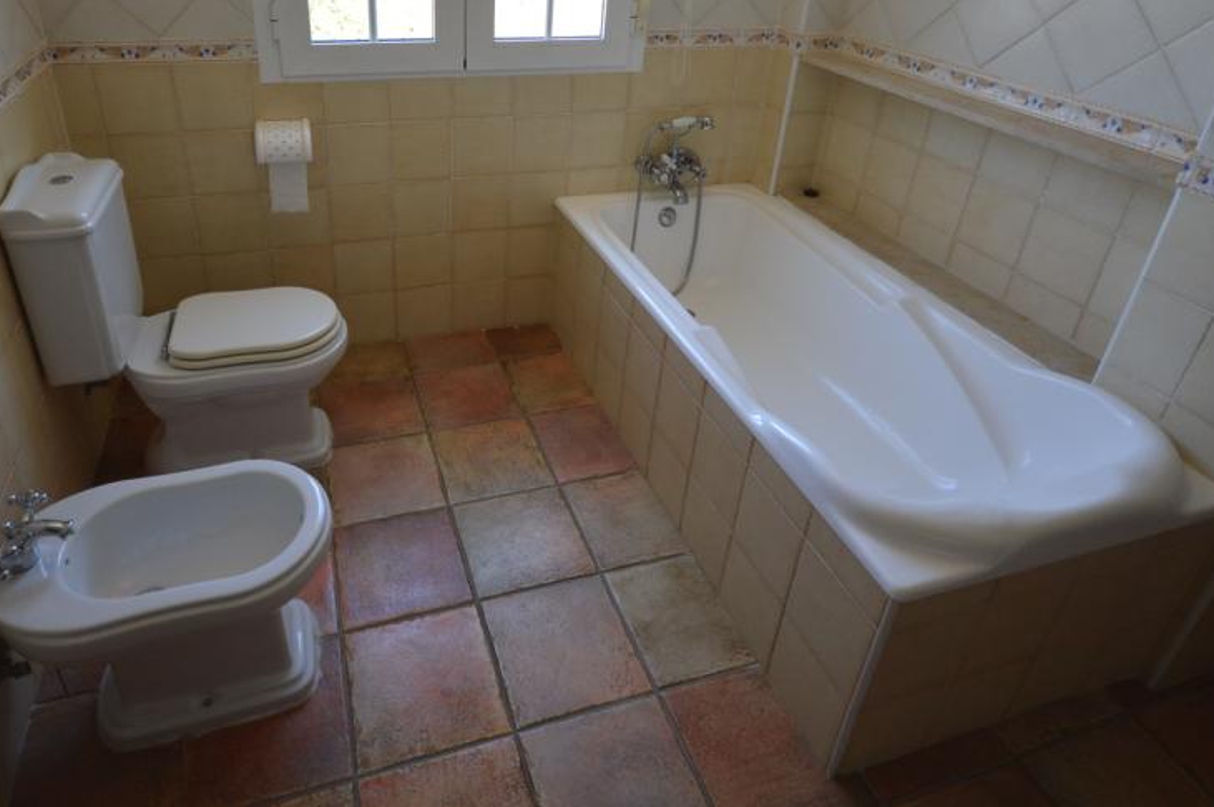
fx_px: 708
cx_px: 520
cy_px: 243
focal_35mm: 21
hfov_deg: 80.8
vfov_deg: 57.5
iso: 400
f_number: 4
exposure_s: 1/60
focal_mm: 10
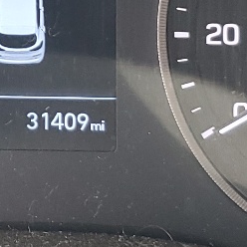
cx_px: -24
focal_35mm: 148
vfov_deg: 11.6
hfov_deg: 11.6
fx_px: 1195
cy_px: -26
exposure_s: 1/60.2
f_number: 1.5
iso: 76
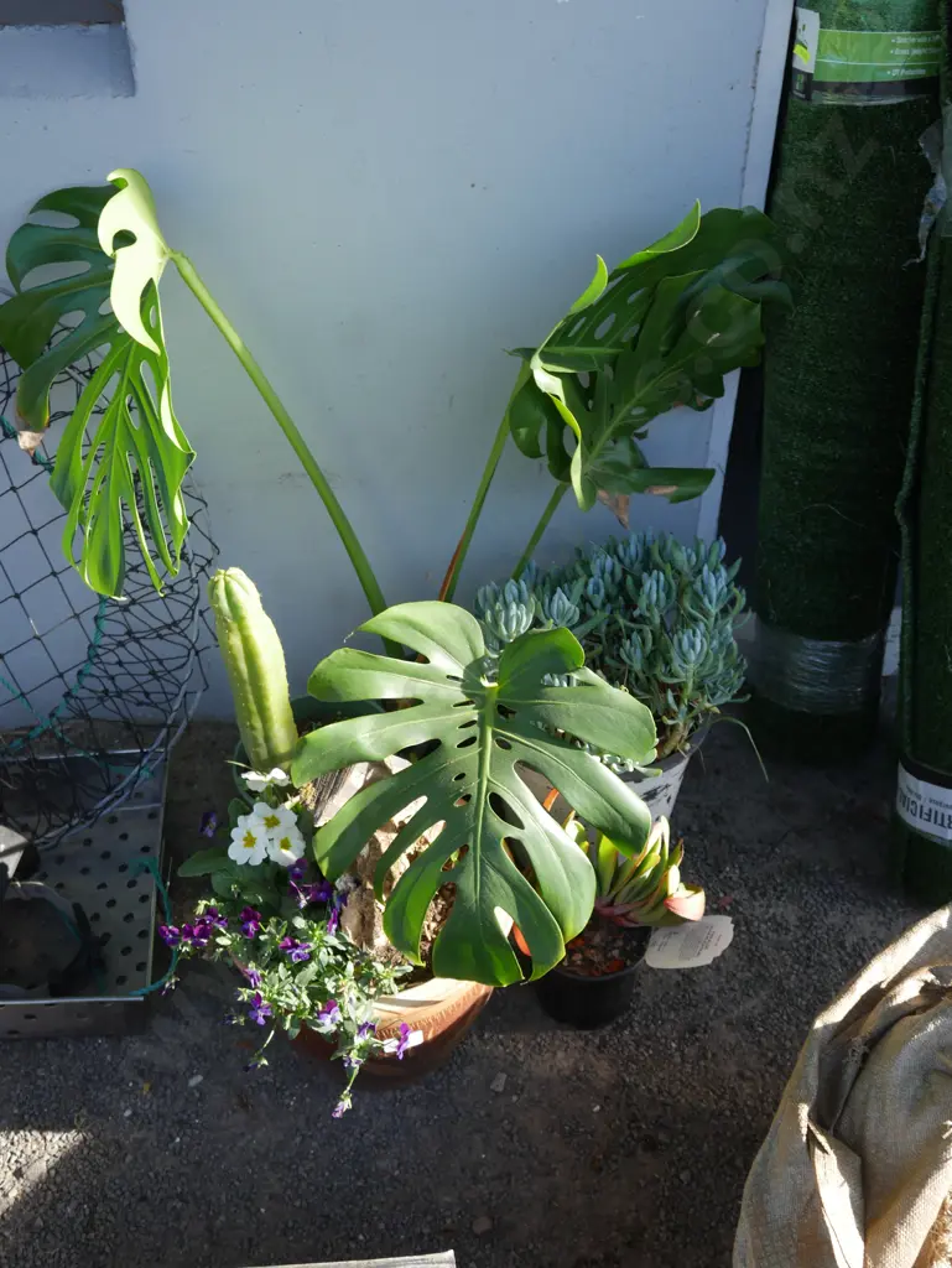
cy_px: 634
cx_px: 476
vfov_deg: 53.9
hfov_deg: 41.8
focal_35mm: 34
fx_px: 1246
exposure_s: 1/160
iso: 200
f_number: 5
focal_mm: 17
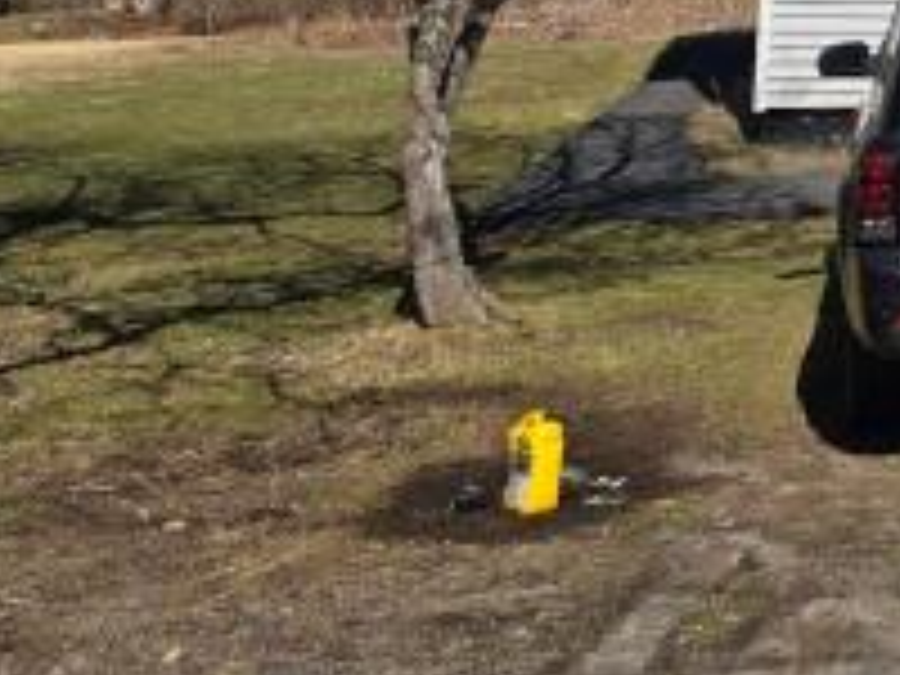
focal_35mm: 83
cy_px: -328
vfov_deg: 16.3
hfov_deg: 18.8
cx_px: 1566
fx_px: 2158
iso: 12
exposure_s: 1/1347
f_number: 1.7
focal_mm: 6.3
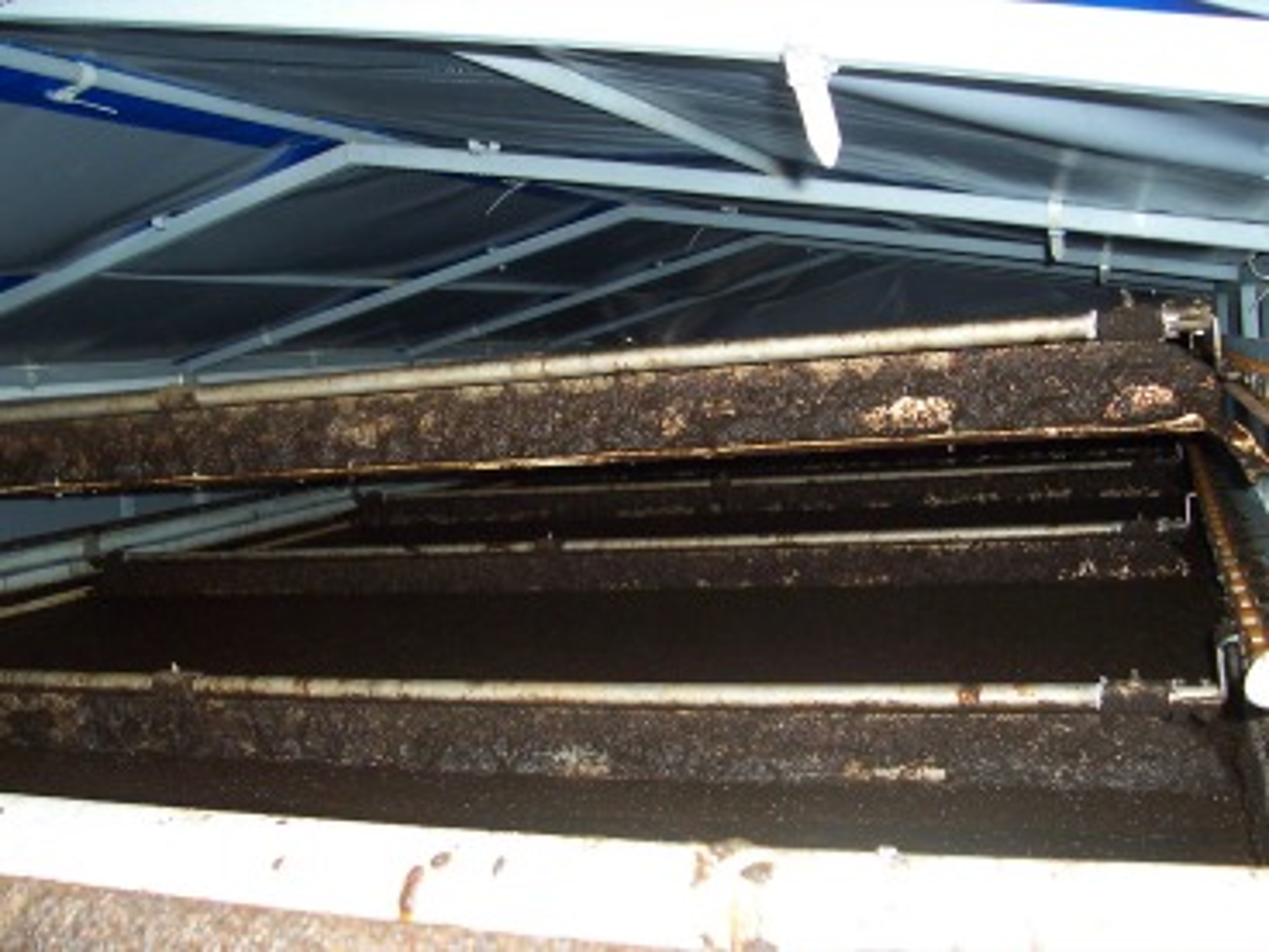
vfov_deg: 38.7
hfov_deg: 50.1
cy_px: 476
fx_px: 1356
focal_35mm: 37
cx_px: 634
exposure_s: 1/60
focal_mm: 5.6
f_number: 2.8
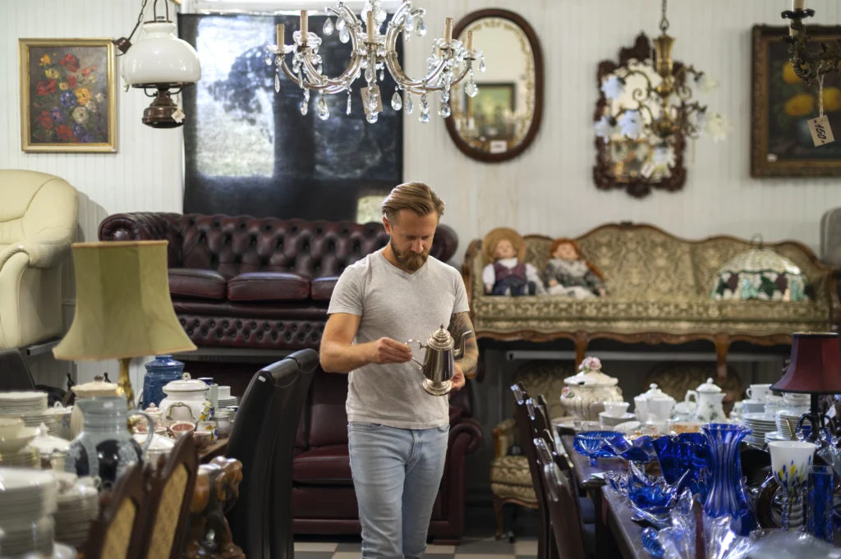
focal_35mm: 50
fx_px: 1167
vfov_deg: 26.9
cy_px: 280
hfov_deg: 39.6
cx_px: 420
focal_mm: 50
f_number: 2
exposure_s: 1/125
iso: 400
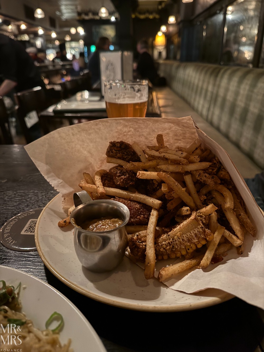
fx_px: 244
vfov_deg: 71.6
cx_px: 132
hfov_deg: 56.8
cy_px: 176
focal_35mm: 24
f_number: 1.78
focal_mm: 6.76
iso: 1600
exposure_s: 1/20
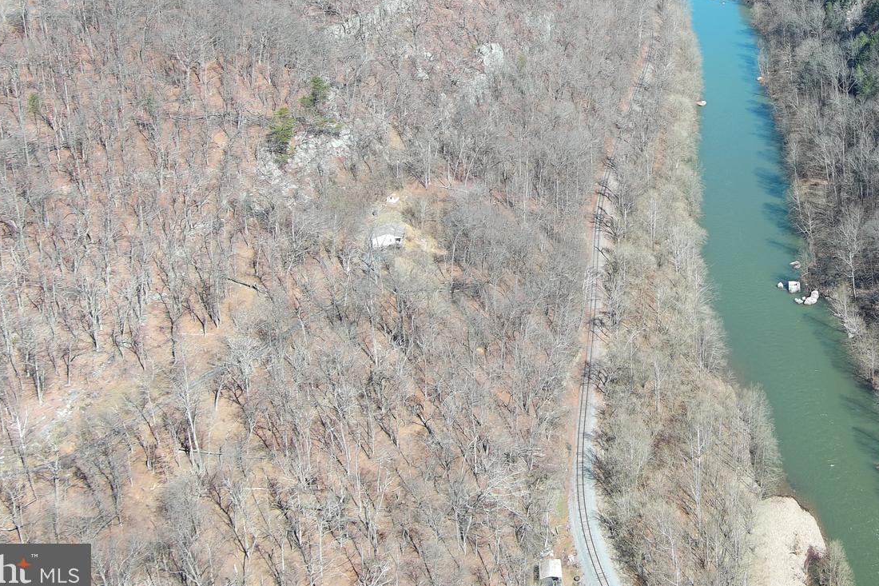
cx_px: 732
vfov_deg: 24.3
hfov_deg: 35.4
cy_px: 56
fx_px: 1318
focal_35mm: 54
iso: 100
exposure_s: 1/532
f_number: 2.8
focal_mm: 10.57
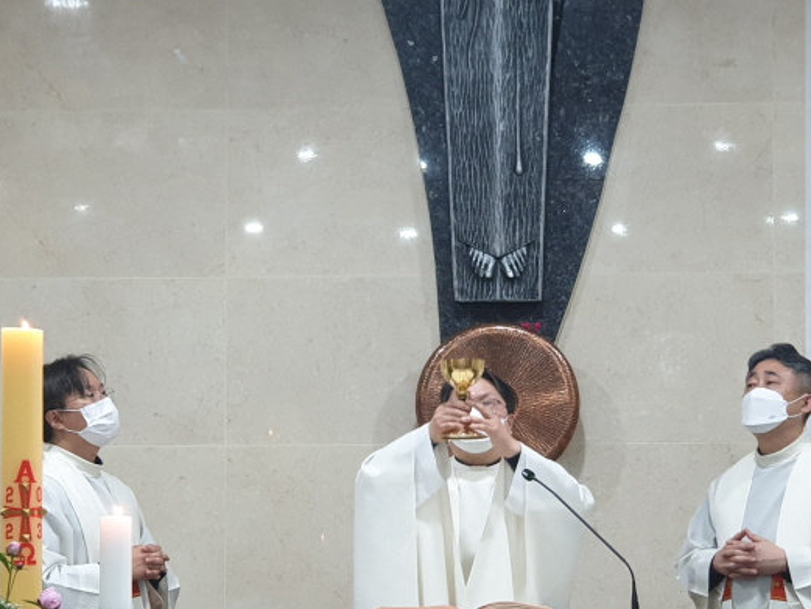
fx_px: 1664
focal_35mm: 71
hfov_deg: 27.3
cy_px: 368
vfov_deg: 20.7
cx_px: 486
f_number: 2.4
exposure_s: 1/30
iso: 200
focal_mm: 6
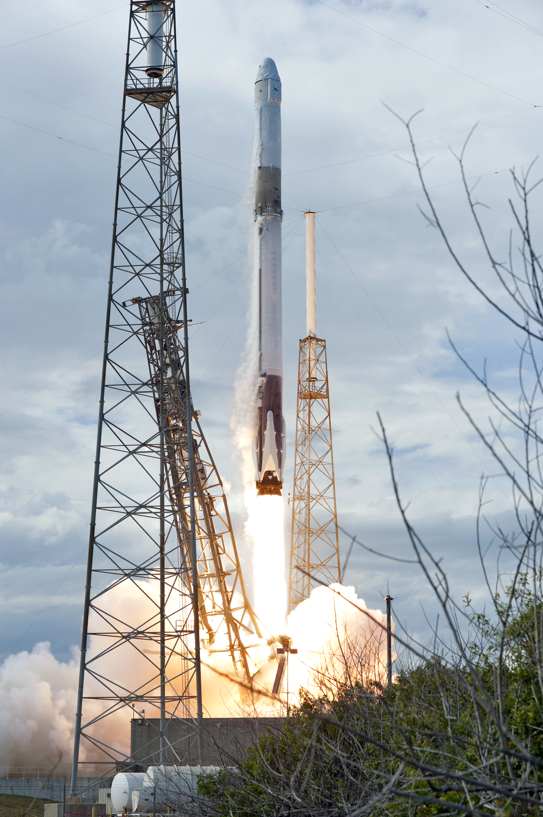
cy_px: 408
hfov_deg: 16.1
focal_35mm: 85
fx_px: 1925
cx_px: 272
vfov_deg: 23.9
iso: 200
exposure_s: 1/1000
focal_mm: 85
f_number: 8
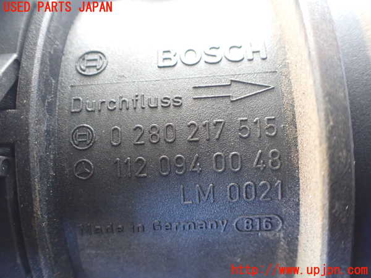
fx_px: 322
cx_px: 186
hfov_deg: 60.0
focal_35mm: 30
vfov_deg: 46.8
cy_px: 139
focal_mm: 5.4
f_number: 2.3
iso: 800
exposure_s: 1/40
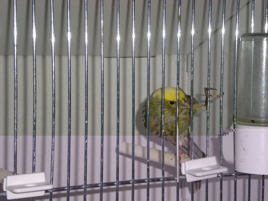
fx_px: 883
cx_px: 134
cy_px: 100
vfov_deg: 13.0
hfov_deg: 17.3
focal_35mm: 114
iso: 50
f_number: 5.9
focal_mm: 18.9
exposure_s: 1/120
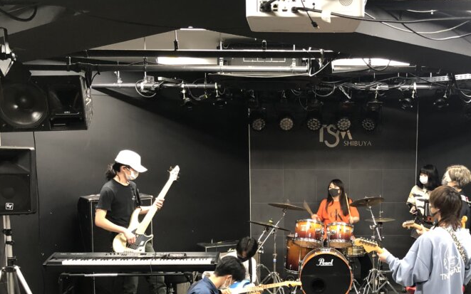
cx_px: 318
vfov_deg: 27.5
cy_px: 226
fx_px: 590
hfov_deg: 42.8
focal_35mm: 46
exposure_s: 1/13
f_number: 1.8
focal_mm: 3.99
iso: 100
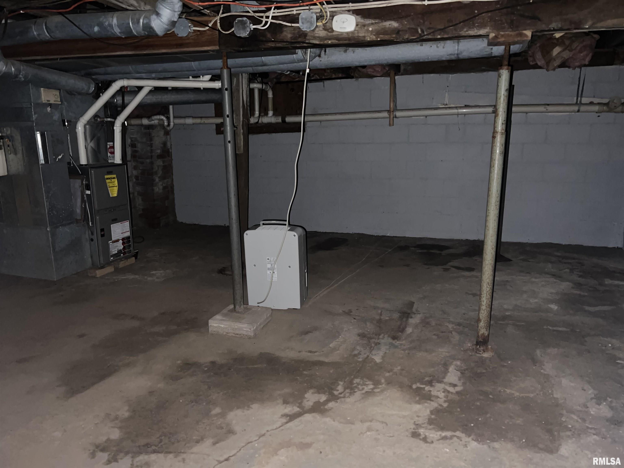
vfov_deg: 53.1
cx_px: 312
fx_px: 469
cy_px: 234
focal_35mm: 26
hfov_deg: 67.3
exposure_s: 1/4
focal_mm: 5.7
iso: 400
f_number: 1.5
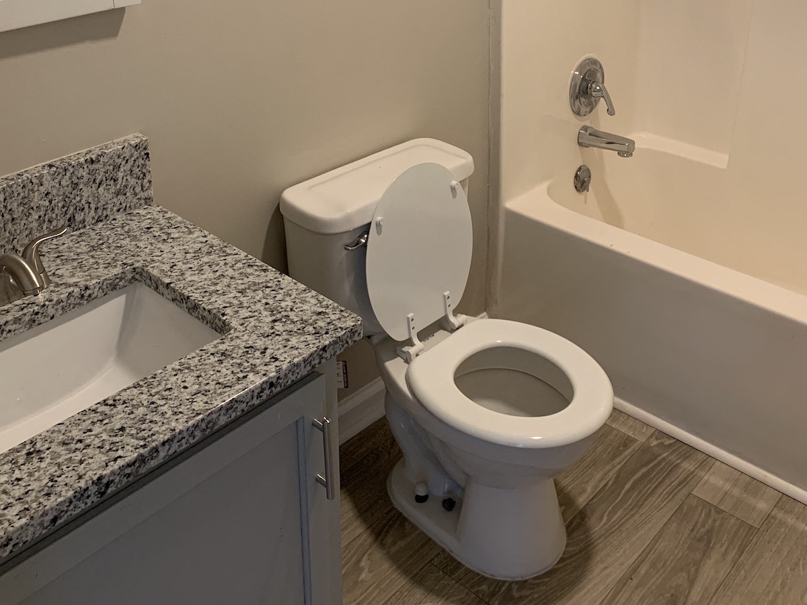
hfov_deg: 67.3
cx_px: 404
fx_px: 606
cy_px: 302
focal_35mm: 26
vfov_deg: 53.1
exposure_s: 1/60
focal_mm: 4.25
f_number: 1.8
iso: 160
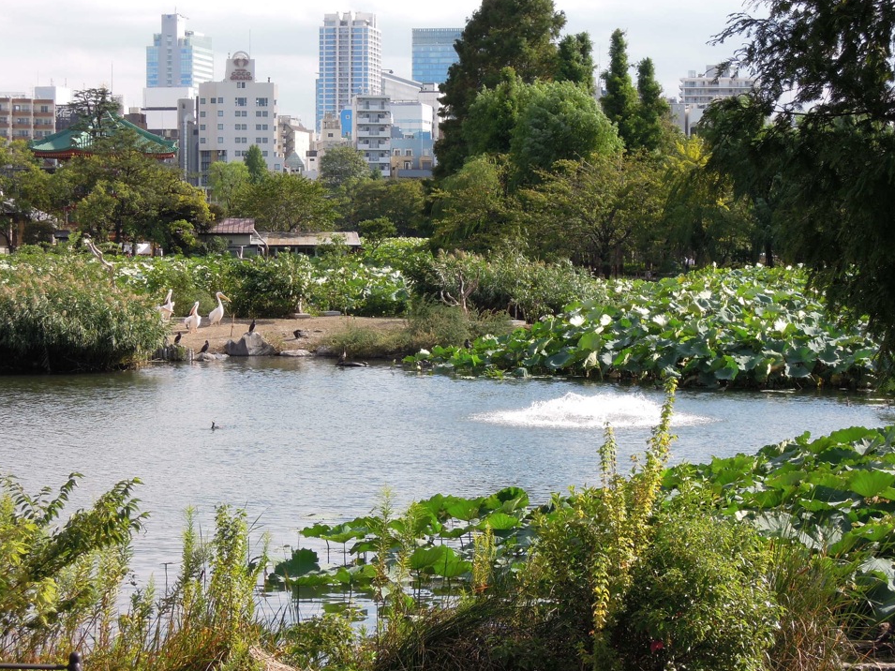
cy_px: 324
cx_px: 433
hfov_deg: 22.0
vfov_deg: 16.6
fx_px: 2301
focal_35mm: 89
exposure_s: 1/400
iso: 160
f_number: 5
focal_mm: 15.2
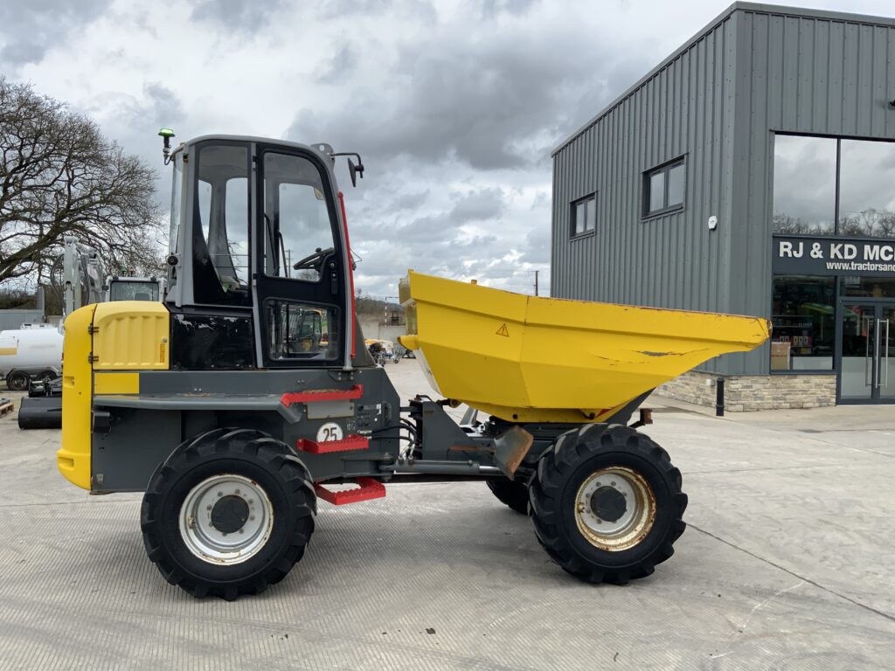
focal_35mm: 29
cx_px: 448
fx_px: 750
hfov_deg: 61.7
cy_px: 336
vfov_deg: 48.2
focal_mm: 3
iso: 16
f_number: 1.8
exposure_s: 1/428
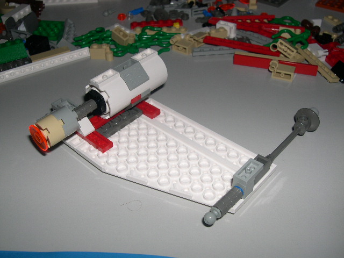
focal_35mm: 38
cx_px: 172
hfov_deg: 49.0
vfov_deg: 37.7
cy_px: 129
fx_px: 378
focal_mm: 8
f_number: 7.6
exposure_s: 1/60
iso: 100
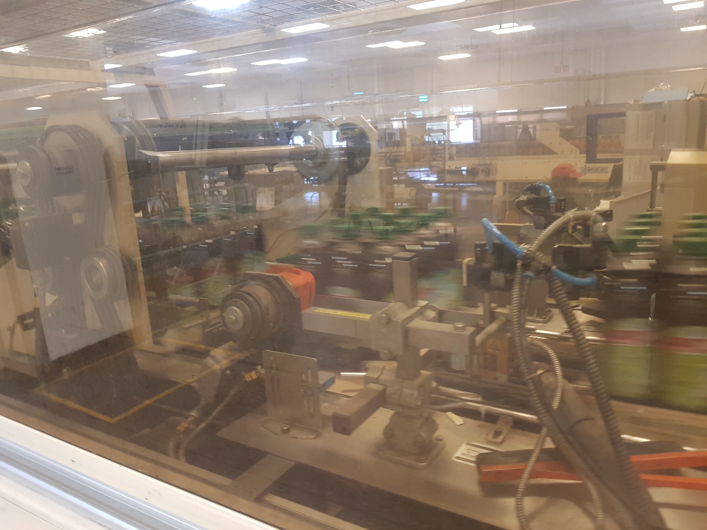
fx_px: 531
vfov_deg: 53.1
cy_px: 265
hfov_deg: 67.3
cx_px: 354
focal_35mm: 26
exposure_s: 1/11
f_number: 1.7
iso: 200
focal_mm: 4.3
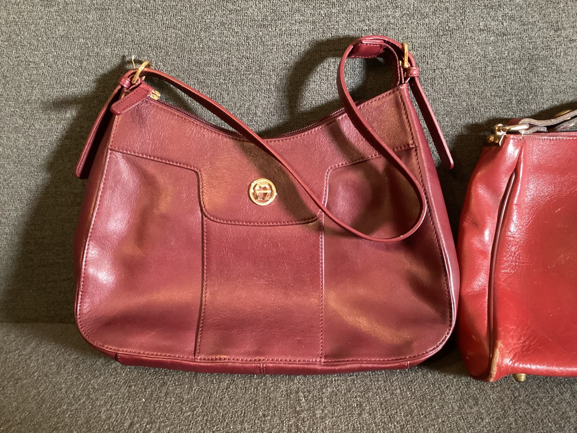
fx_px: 517
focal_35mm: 31
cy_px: 216
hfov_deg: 58.3
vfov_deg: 45.4
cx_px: 288
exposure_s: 1/30
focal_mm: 3.3
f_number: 2.4
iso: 400
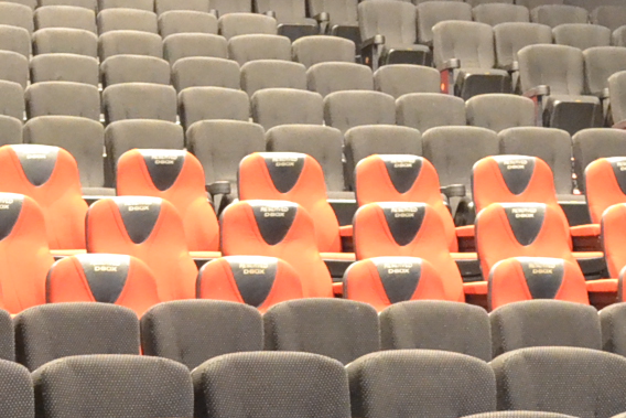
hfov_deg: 13.9
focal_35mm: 146
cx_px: 71
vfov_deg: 9.4
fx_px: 2539
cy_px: 244
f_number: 4
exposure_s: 1.3
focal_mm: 24
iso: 3200
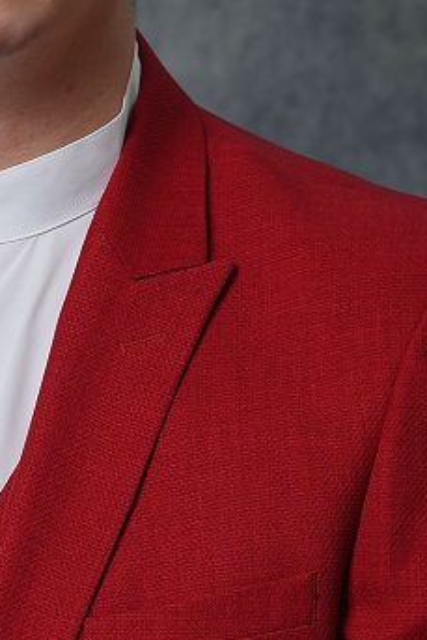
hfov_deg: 3.0
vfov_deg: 4.5
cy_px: 687
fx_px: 8193
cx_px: -173
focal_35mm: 461
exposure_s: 1/160
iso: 200
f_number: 5
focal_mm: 105
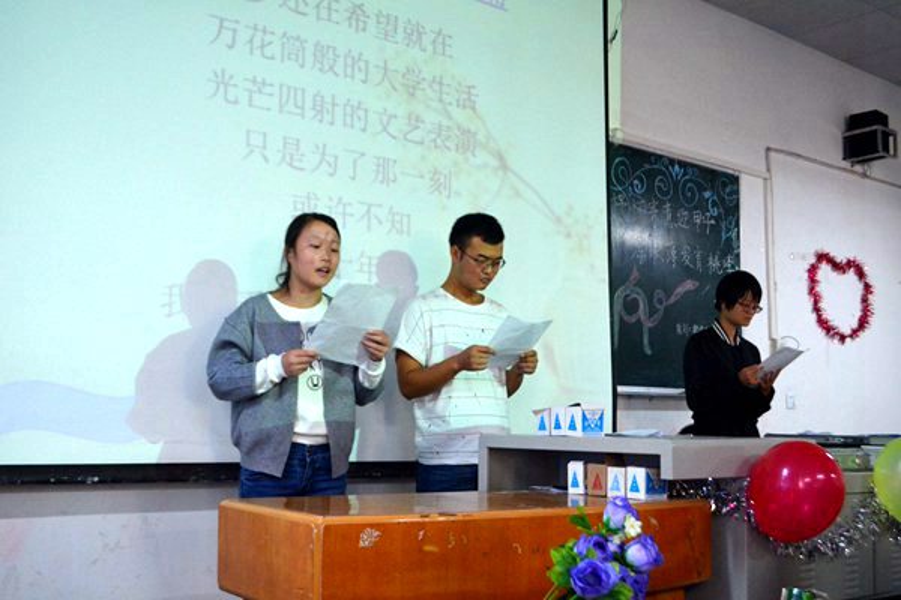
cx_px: 450
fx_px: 976
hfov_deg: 49.6
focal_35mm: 39
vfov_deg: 34.2
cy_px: 300
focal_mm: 26
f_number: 4.2
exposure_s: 1/100
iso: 1600
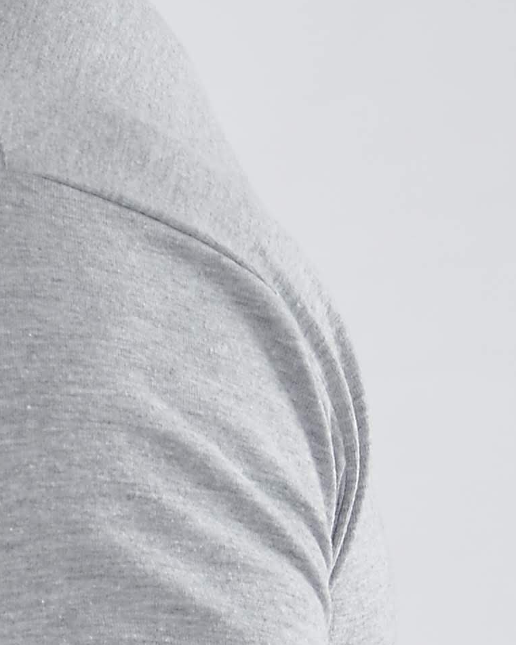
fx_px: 11811
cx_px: -202
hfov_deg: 2.5
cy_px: 1130
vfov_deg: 3.1
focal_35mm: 618
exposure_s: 1/125
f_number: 7.1
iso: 160
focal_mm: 85
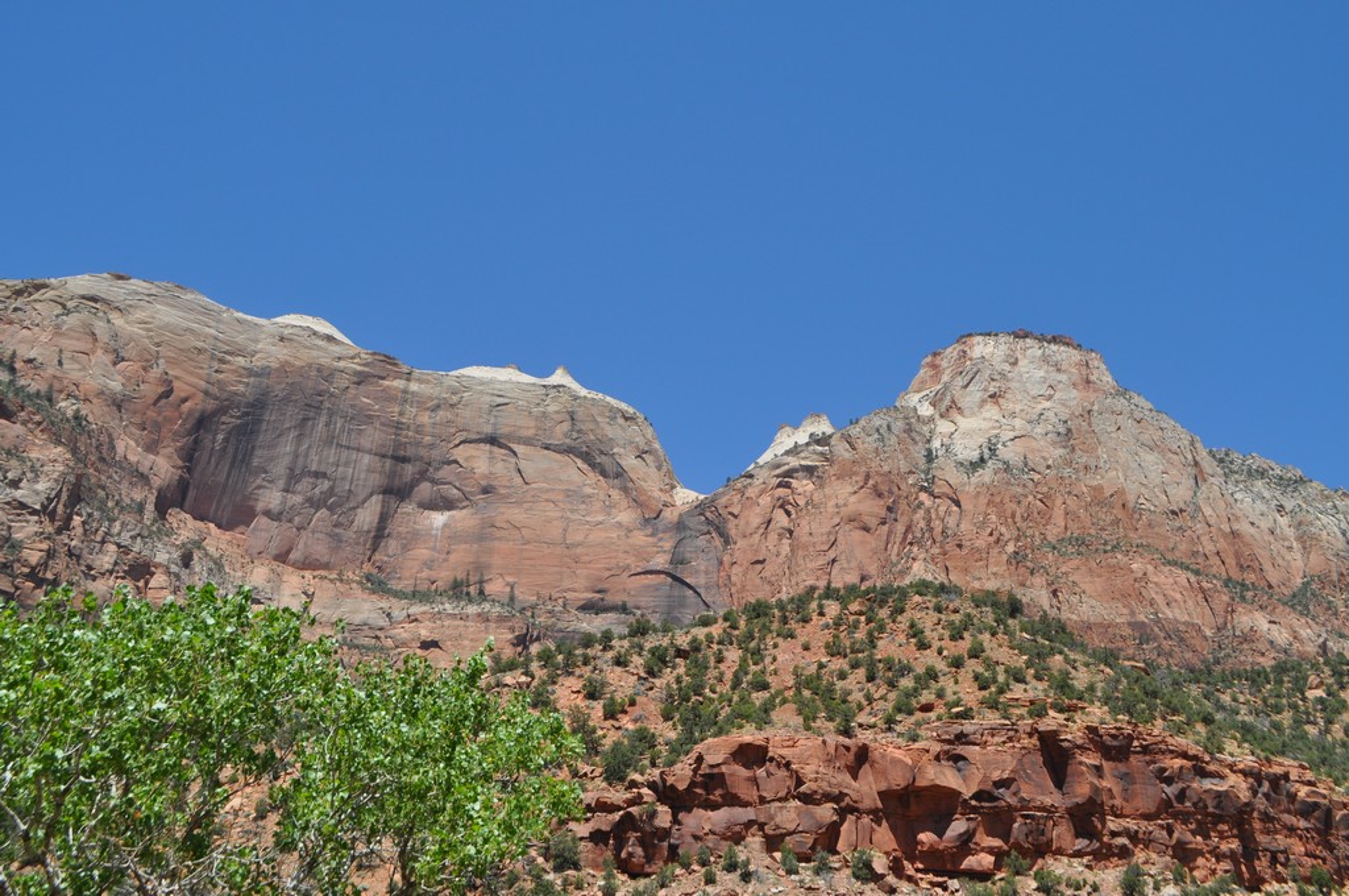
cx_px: 674
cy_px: 448
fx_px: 1235
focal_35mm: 33
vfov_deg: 39.9
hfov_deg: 57.3
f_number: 10
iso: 200
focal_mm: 22
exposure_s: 1/400
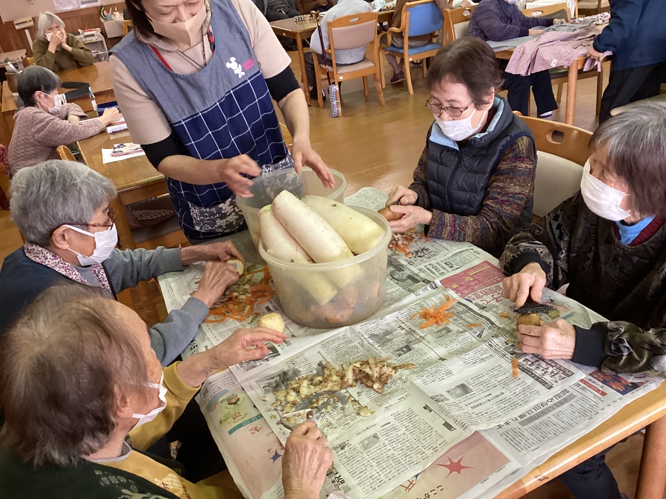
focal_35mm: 31
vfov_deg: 45.4
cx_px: 333
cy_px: 250
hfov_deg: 58.4
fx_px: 596
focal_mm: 3.3
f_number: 2.4
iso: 200
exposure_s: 1/60
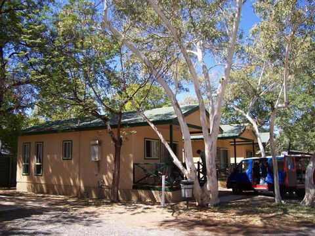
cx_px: 158
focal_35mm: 34
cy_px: 118
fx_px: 309
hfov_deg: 54.0
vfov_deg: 41.8
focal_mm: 5.6
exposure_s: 1/613
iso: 80
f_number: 2.7
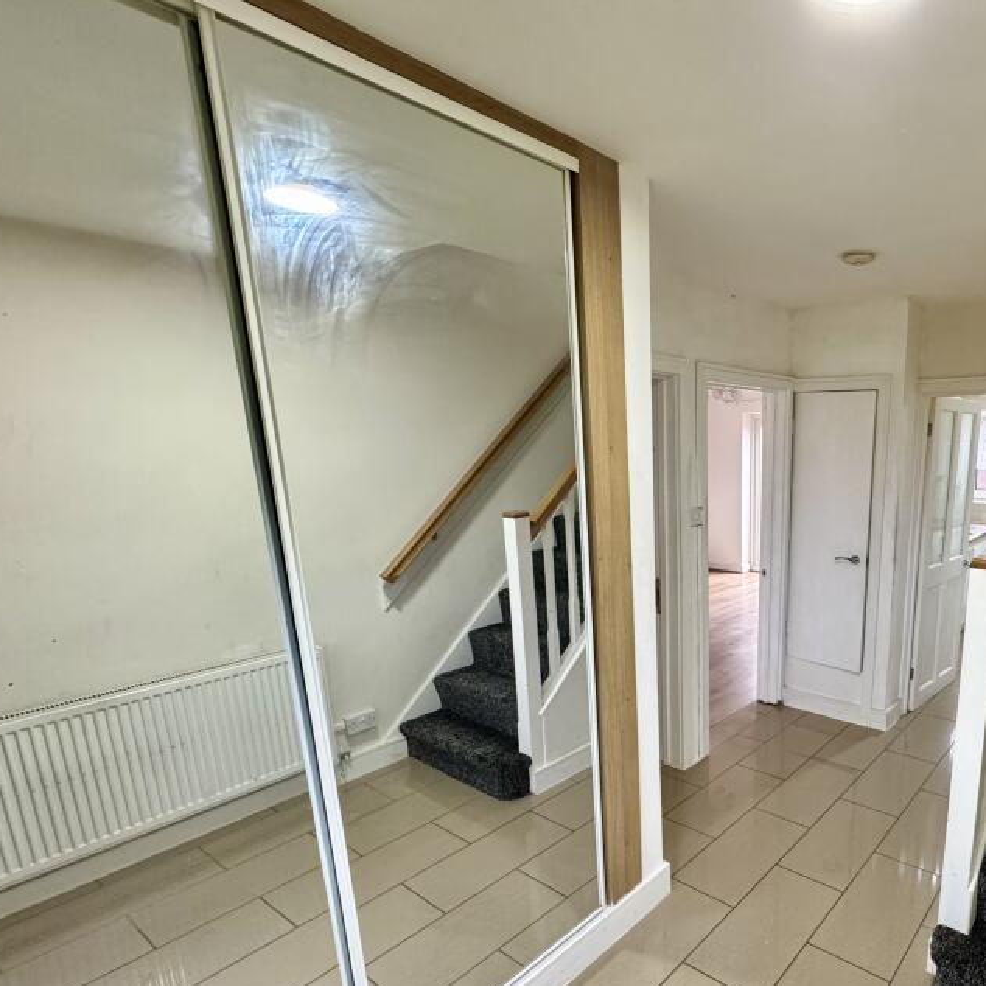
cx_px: 748
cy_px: 596
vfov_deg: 73.9
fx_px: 645
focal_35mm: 20
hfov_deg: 69.5
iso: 320
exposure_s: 1/83
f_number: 2.2
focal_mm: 2.22
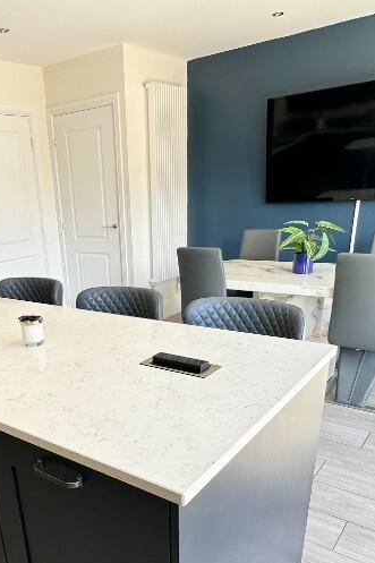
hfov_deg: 42.7
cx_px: 111
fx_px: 469
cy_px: 390
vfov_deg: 60.0
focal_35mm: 30
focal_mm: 2.22
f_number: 2.2
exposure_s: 1/99
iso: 64
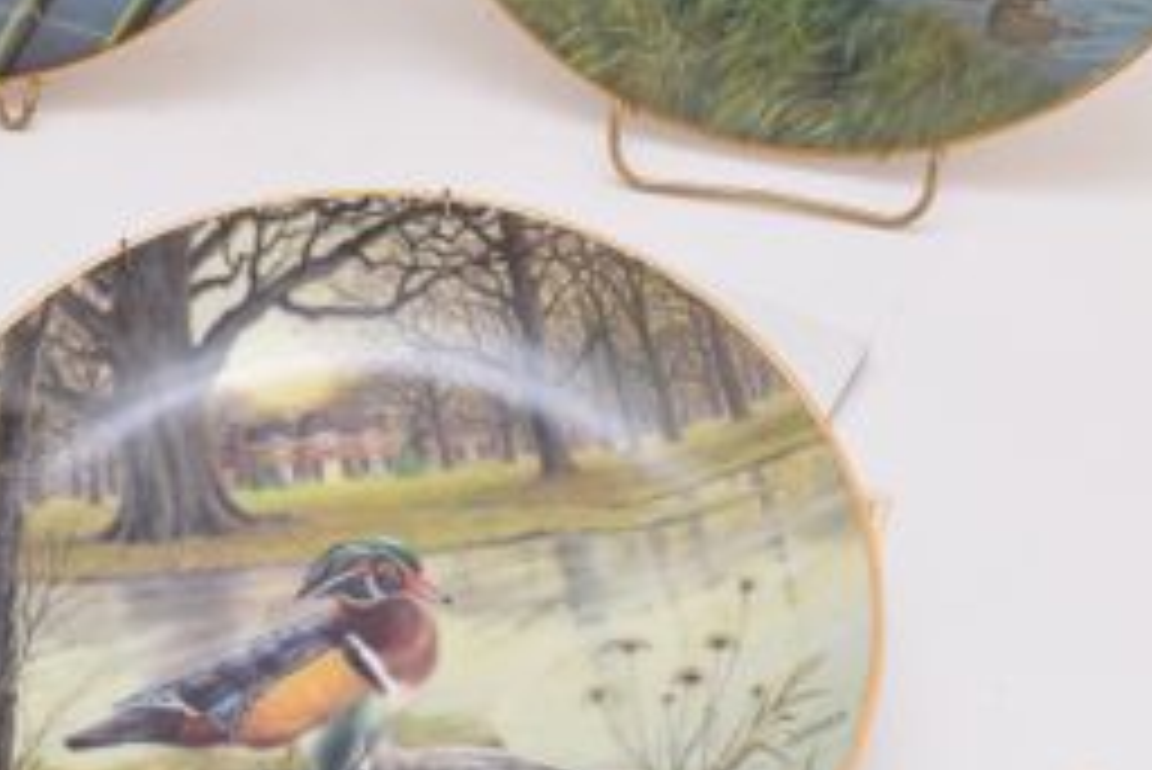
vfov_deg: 13.0
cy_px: 124
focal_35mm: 105
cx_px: 112
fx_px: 3362
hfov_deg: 19.1
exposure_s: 1/125
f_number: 5.6
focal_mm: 28
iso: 800
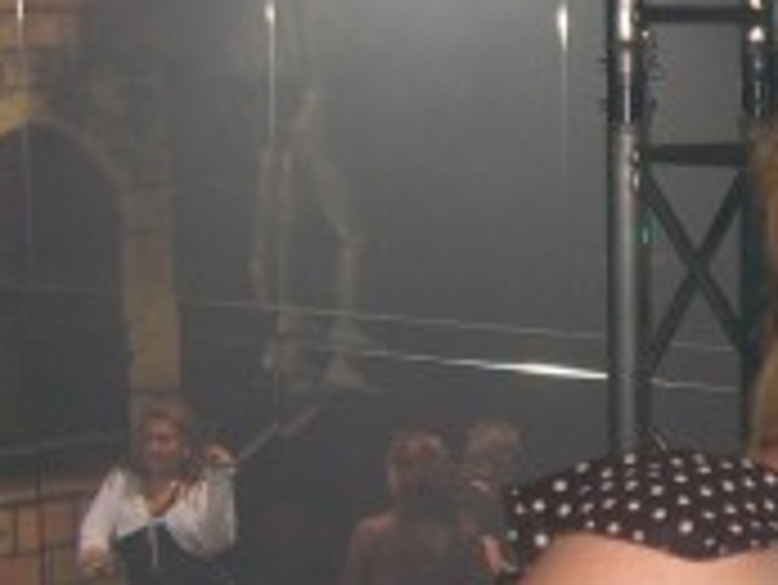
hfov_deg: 14.2
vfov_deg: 11.2
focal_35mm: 132
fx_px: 2969
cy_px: 536
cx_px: 1088
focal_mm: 7.9
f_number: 2.8
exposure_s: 1/60
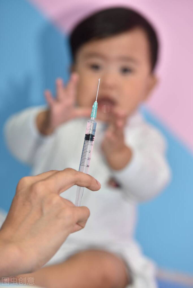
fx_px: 1486
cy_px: 144
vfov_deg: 11.1
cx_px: 96
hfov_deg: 7.4
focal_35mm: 185
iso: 320
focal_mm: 185
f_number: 4.5
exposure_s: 1/160
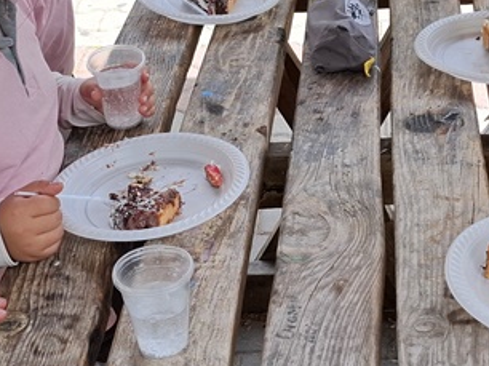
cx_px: 318
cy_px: 121
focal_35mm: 77
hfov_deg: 25.2
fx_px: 1087
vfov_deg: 19.1
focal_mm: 5.54
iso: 50
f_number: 1.8
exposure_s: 1/683
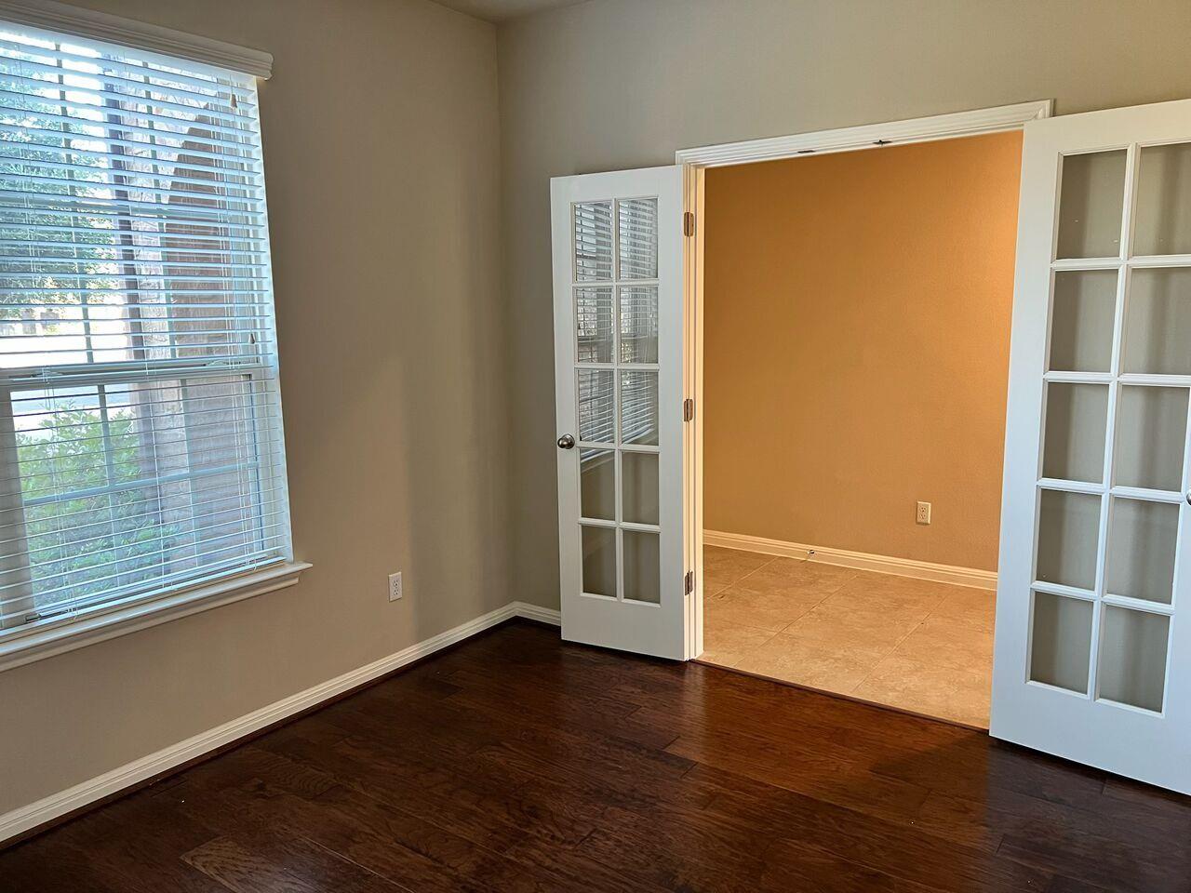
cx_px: 596
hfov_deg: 67.3
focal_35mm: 26
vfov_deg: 53.1
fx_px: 895
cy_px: 446
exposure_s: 1/60
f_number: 1.5
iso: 250
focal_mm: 5.7
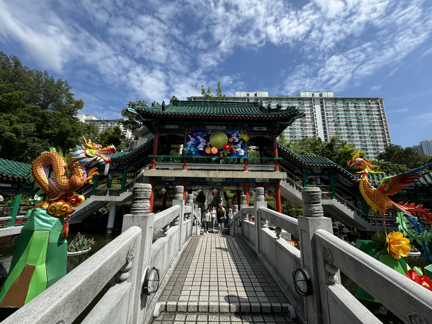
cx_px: 216
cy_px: 162
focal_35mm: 14
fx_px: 175
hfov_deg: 102.1
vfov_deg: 85.7
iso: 50
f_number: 2.2
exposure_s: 1/1567
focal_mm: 2.22
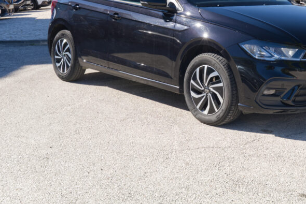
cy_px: 28
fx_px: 502
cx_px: 216
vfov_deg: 22.6
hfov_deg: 33.5
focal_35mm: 59
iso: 160
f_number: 9
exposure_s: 1/125
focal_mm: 22.8
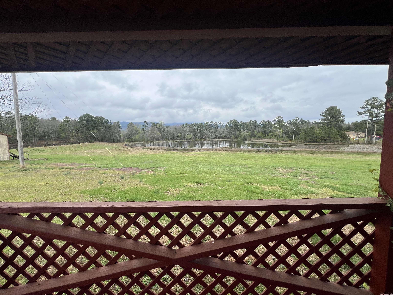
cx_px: 196
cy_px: 148
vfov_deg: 89.9
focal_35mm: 13
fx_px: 148
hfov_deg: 106.2
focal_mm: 1.57
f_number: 1.8
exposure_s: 1/786
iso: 32
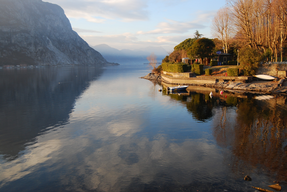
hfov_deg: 57.1
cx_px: 144
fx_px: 264
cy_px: 96
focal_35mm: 33
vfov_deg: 40.1
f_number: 3.8
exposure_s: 1/320
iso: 200
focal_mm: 22
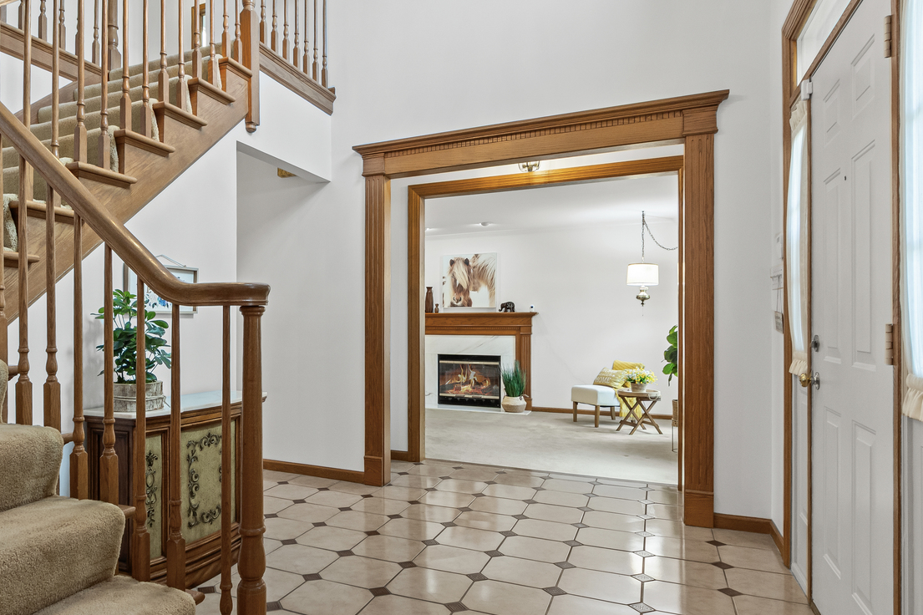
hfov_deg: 77.3
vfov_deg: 57.2
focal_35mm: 22
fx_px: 564
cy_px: 318
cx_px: 348
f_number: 8
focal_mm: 10
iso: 250
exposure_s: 1/5
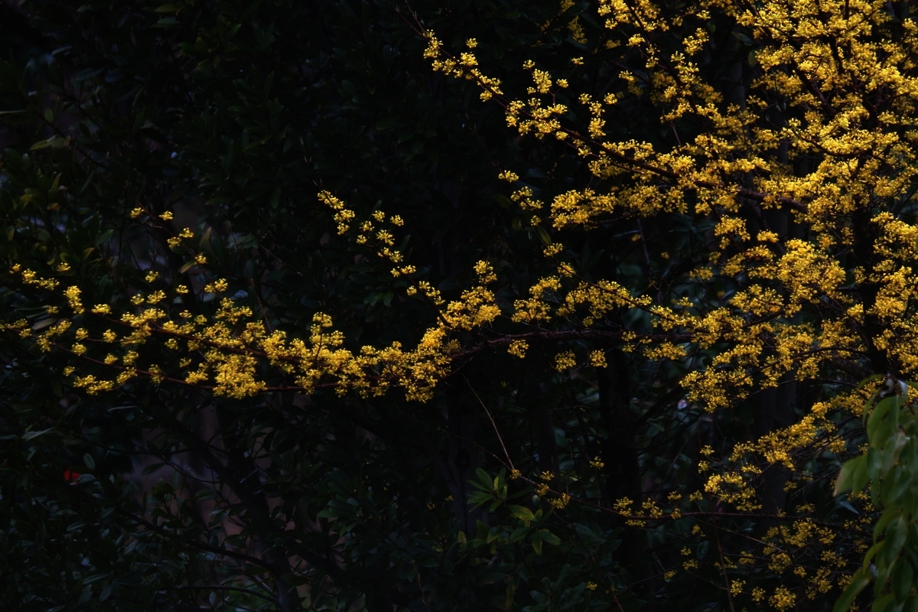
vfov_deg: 4.0
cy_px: 306
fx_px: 8797
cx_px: 459
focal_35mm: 345
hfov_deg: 6.0
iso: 1250
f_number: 6.7
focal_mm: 230
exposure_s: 1/160
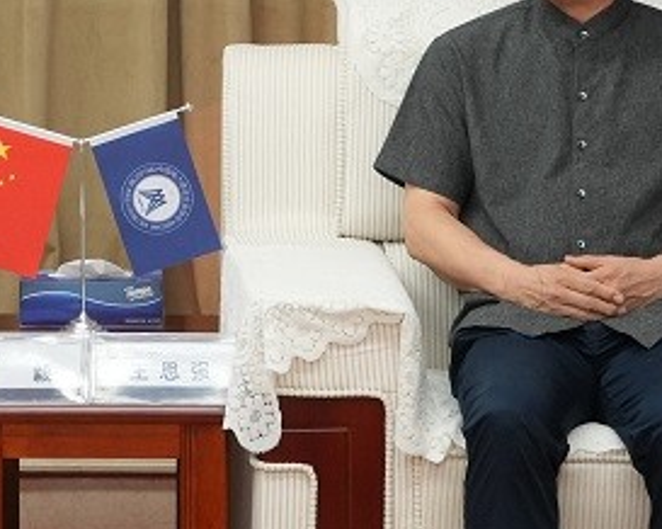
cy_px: 36
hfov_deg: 9.7
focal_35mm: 198
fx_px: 3877
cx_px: 68
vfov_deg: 7.8
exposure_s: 1/80
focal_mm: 48
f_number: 7.1
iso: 2000
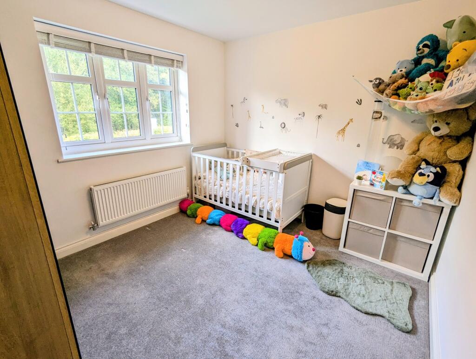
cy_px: 180
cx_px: 238
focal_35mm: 16
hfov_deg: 94.4
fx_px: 220
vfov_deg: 78.2
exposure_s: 1/50
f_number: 2.2
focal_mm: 2.35
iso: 90
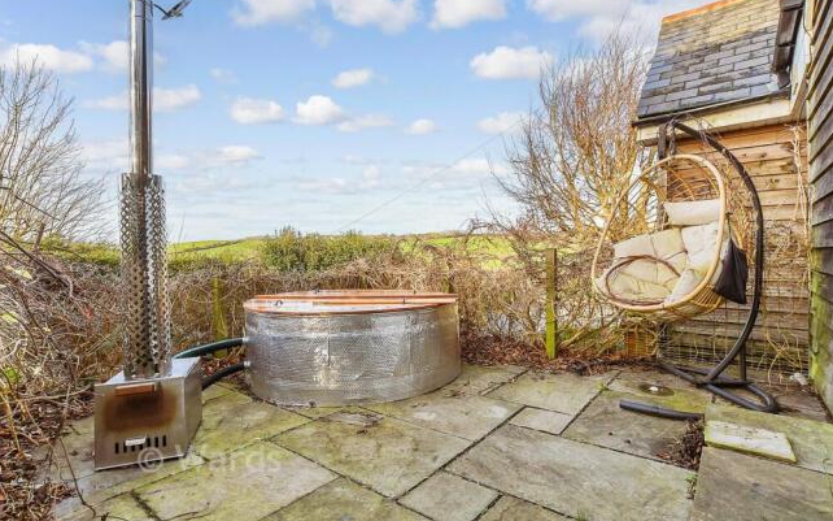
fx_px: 590
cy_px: 264
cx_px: 413
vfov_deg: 47.6
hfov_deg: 70.4
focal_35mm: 26
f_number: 8
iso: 160
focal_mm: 17
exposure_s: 1/100
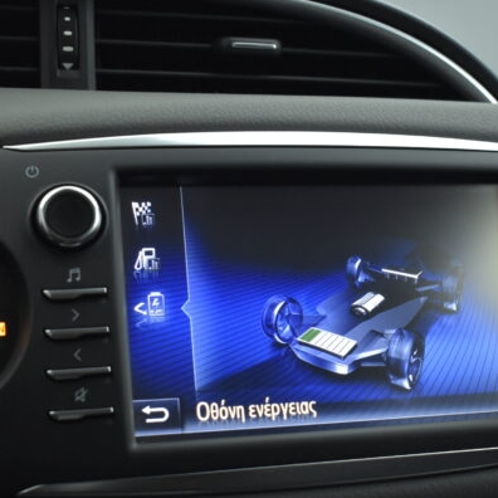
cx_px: 243
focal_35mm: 62
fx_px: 1006
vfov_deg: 27.8
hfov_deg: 27.8
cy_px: 284
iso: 1600
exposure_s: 1/125
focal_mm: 25
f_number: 4
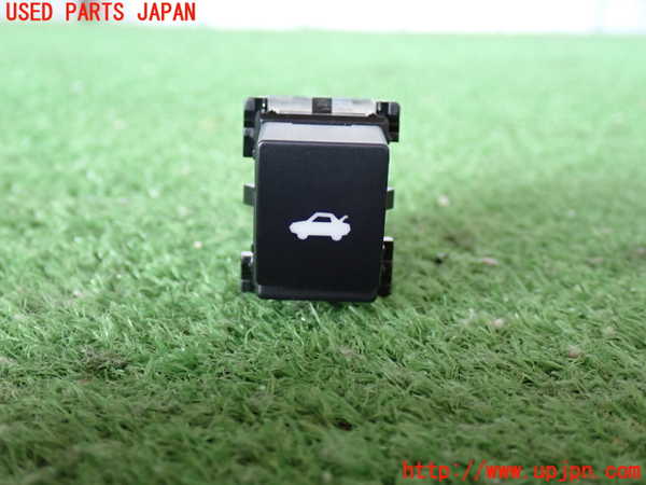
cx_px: 323
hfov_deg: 35.5
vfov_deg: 27.0
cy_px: 242
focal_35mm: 54
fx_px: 1008
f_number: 3.3
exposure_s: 1/50
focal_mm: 9.65
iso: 500
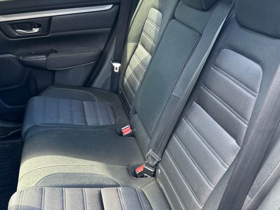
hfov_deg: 52.6
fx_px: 283
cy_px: 135
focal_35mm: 35
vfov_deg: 40.3
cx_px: 140
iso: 125
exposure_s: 1/63
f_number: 1.5
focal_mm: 5.7
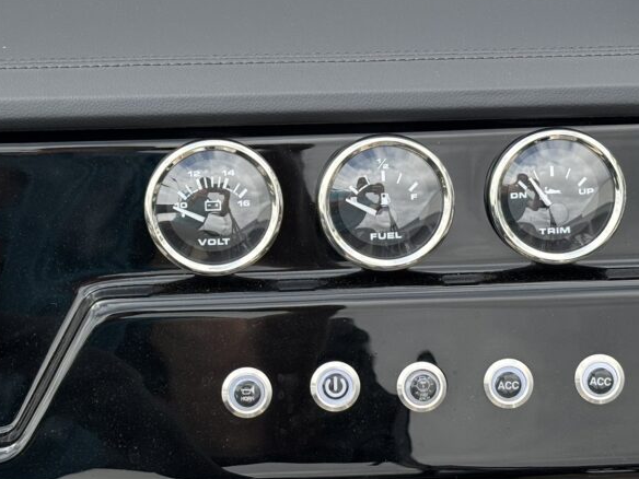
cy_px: 211
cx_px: 271
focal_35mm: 95
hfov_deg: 20.6
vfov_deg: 15.6
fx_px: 1754
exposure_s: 1/553
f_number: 1.6
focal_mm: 5.96
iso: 32
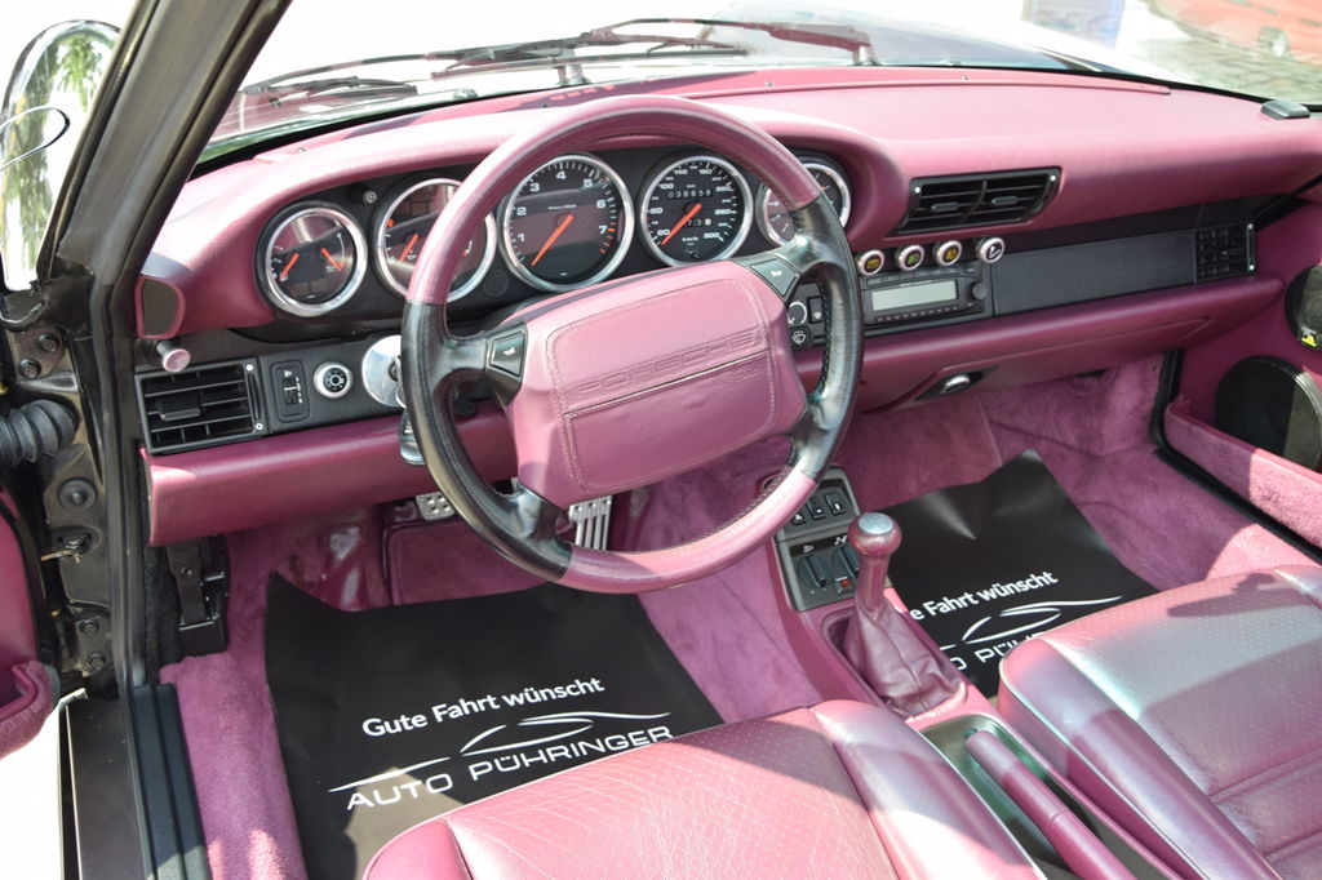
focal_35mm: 33
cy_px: 440
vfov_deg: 39.9
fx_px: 1211
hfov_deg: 57.2
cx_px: 661
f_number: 6.3
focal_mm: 22
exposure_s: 1/160
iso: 400
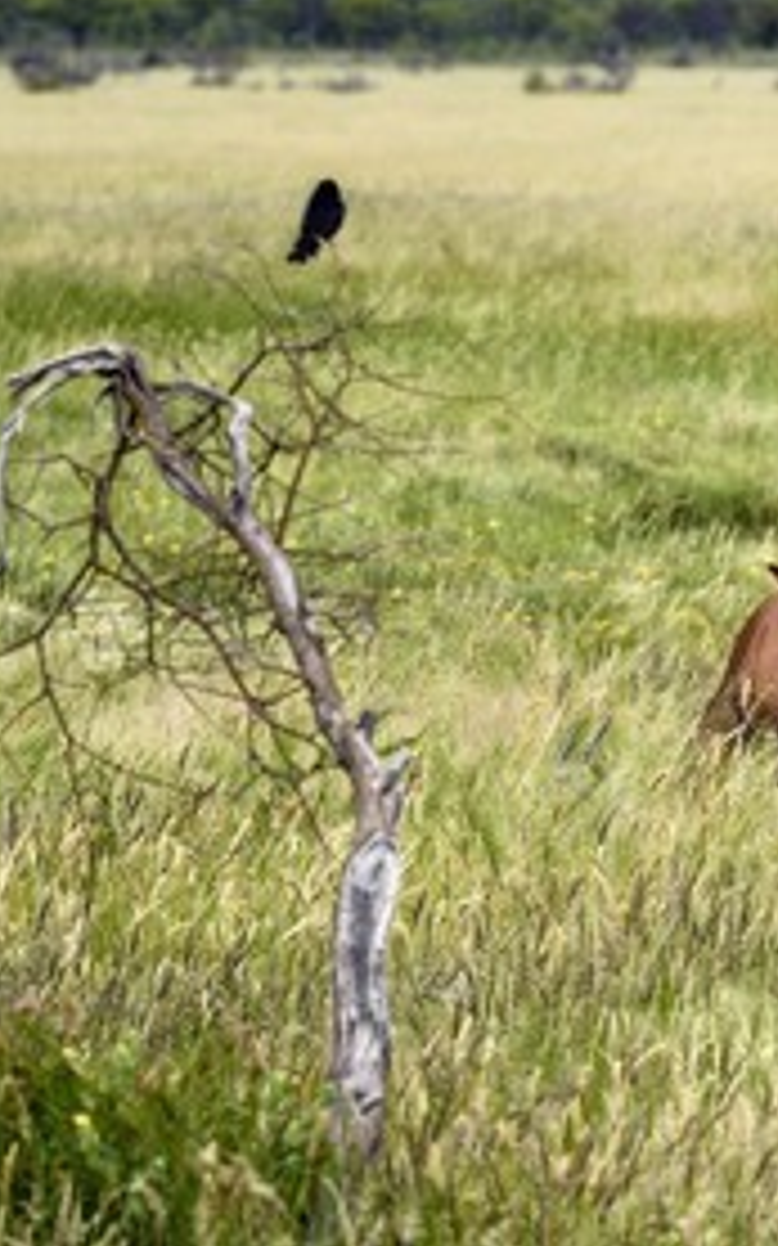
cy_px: 621
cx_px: 791
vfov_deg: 4.9
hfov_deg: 3.0
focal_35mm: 432
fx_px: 14663
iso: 400
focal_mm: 280
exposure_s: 1/320
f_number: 10
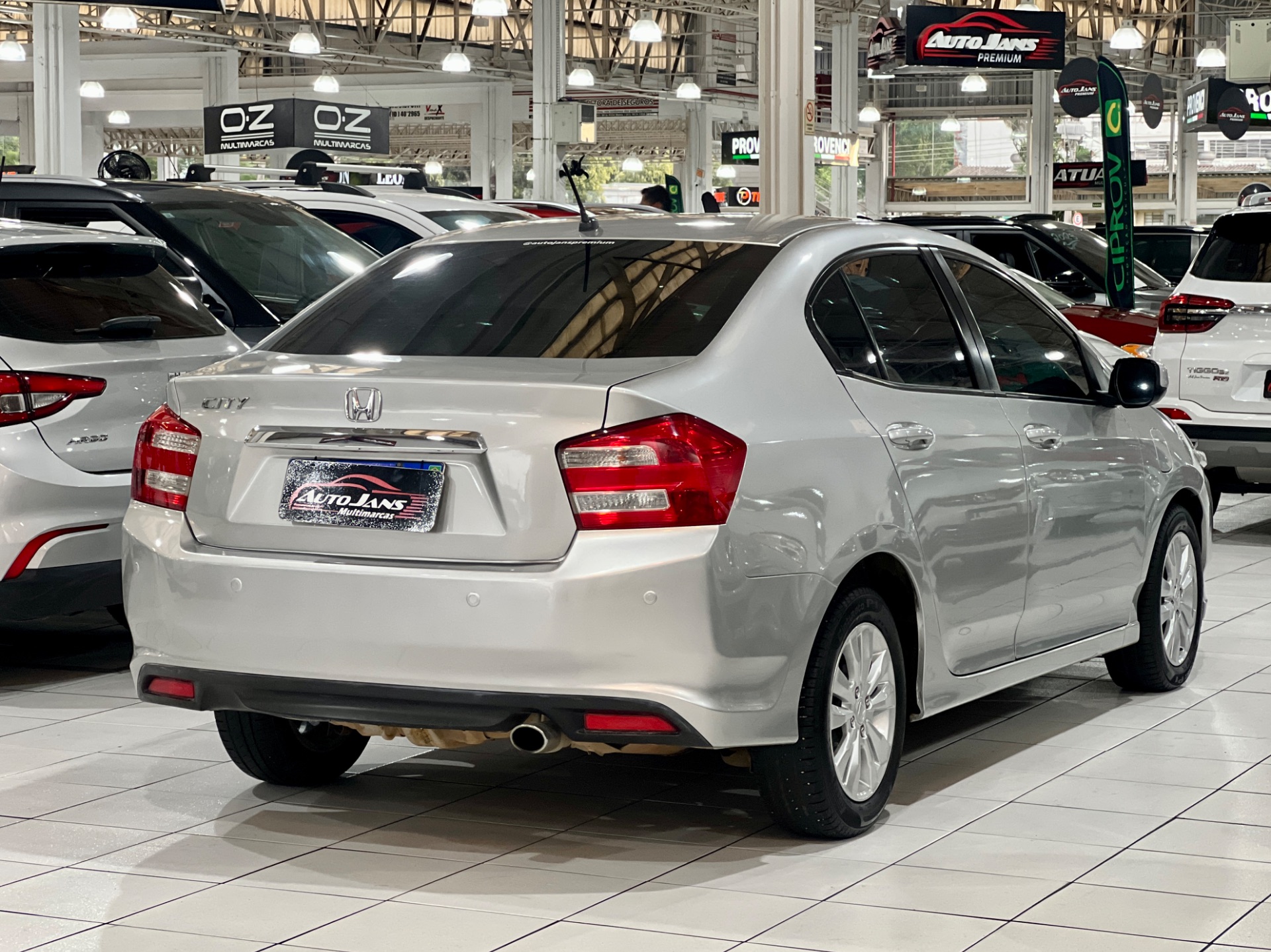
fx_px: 2827
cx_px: 636
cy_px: 476
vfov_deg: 19.1
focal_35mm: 77
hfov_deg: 25.3
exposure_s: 1/40
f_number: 2.8
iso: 320
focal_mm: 9
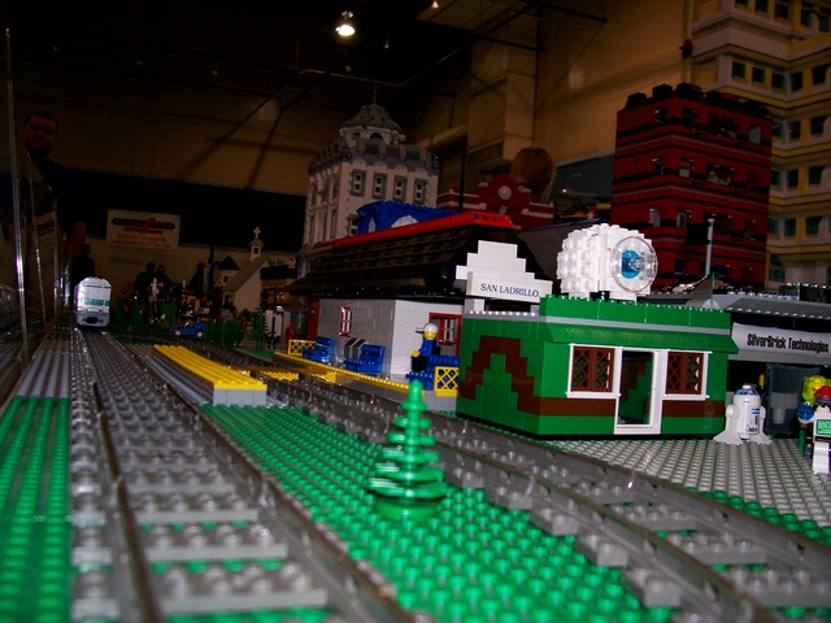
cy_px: 312
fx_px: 816
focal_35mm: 34
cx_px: 416
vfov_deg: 41.8
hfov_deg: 54.0
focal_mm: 5.6
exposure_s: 1/64
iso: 80
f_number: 2.7
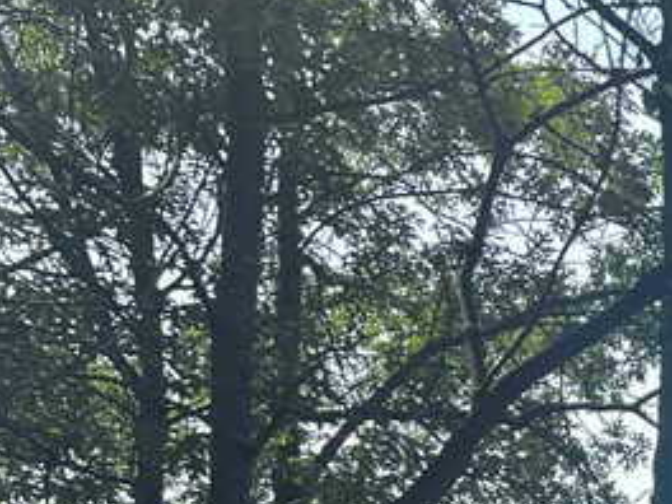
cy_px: 947
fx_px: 1961
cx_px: 1173
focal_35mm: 101
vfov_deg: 13.0
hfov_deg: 16.6
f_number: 1.5
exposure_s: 1/1295
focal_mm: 5.7
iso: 50
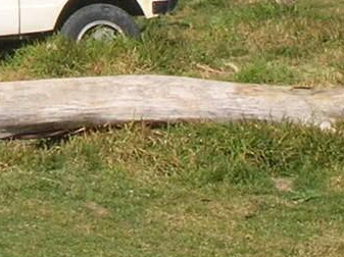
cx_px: -94
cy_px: -165
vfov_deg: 3.1
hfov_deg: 4.1
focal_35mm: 484
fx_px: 4805
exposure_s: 1/138
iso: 50
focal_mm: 17.1
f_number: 8.2
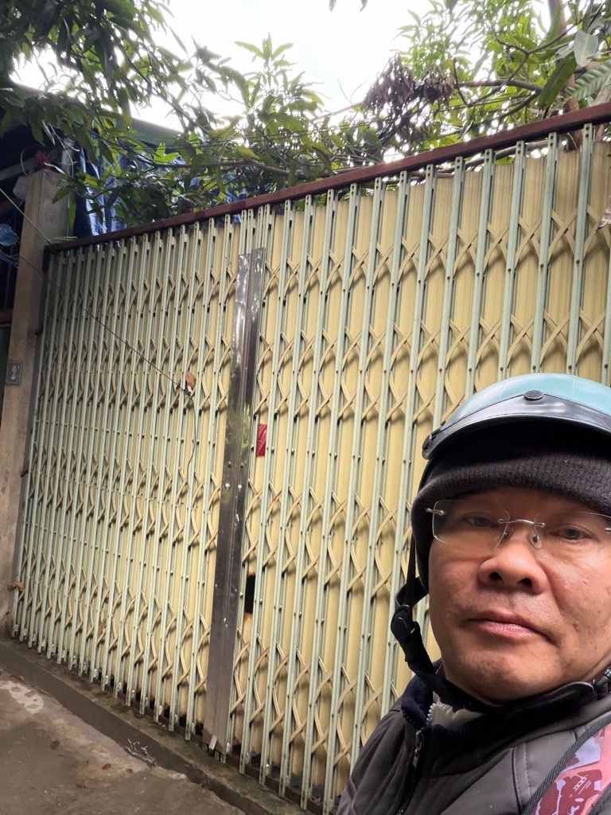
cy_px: 408
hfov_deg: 46.8
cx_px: 306
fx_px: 706
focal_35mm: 30
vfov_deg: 60.0
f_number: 1.9
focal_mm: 2.71
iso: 125
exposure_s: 1/60
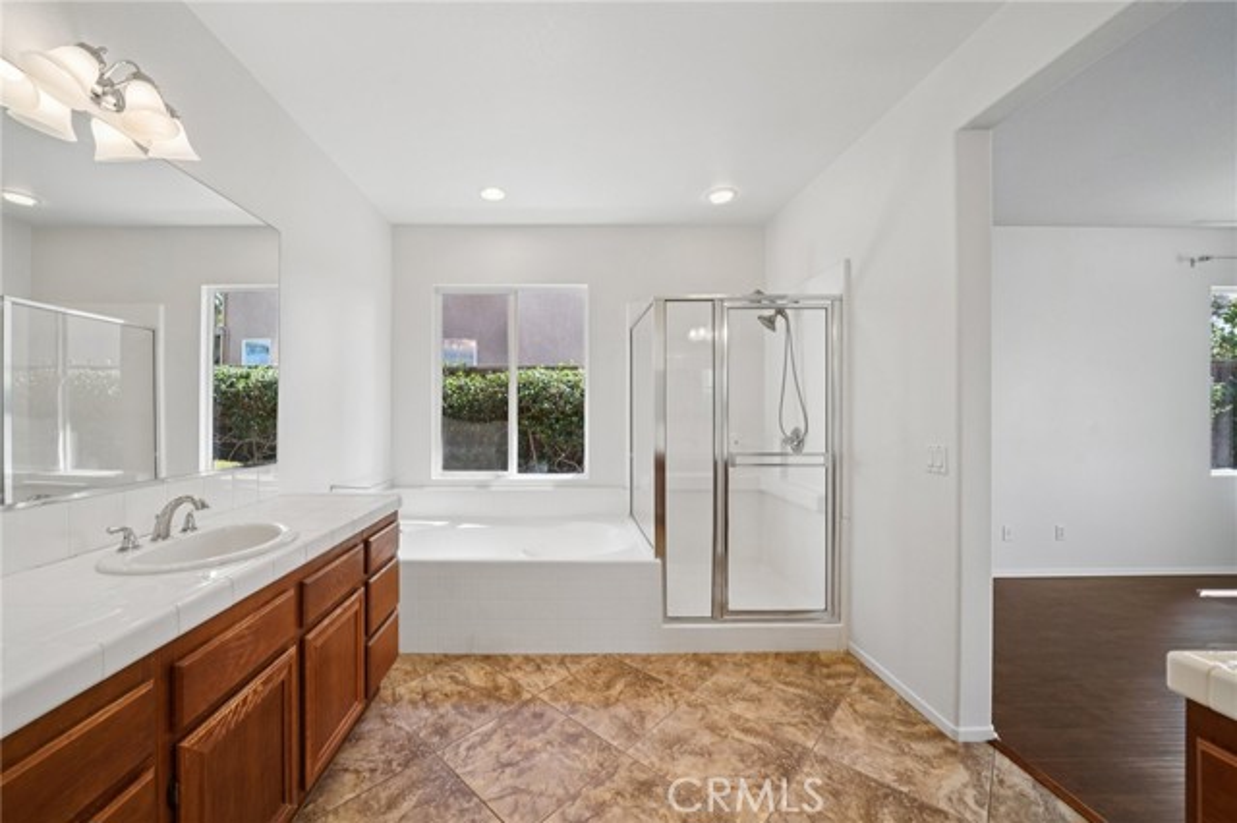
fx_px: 446
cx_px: 618
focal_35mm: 13
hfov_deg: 108.4
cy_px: 412
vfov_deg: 85.4
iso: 200
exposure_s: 1/30
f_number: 8
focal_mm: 13
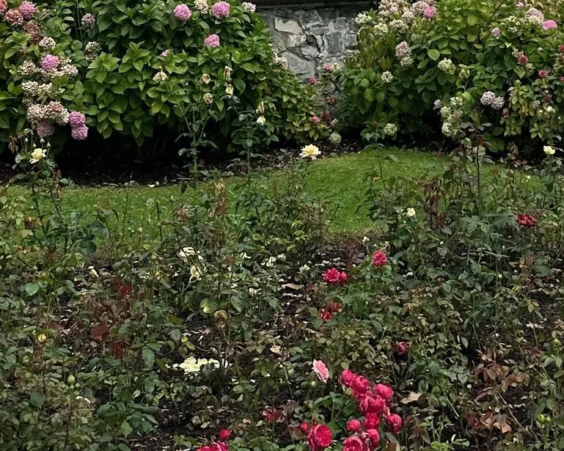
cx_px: 393
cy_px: -420
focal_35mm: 78
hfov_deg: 24.3
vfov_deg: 15.9
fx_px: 1302
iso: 80
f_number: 1.78
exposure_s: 1/4762
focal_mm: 6.86
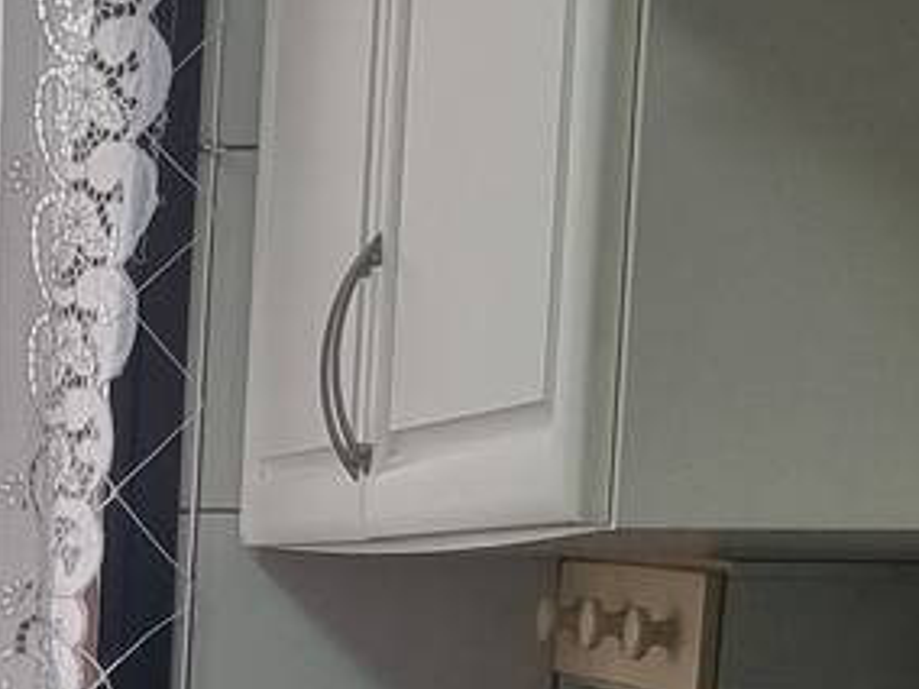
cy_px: 964
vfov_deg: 10.9
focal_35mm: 132
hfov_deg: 13.3
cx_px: -783
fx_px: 3504
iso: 50
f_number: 1.8
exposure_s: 1/120
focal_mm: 5.4
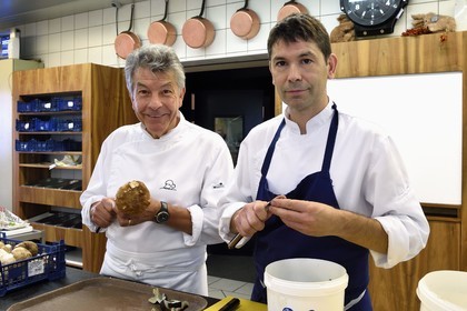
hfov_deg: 63.7
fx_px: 376
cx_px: 234
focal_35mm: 29
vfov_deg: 45.0
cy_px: 156
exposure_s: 1/40
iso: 1600
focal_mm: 29
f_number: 8
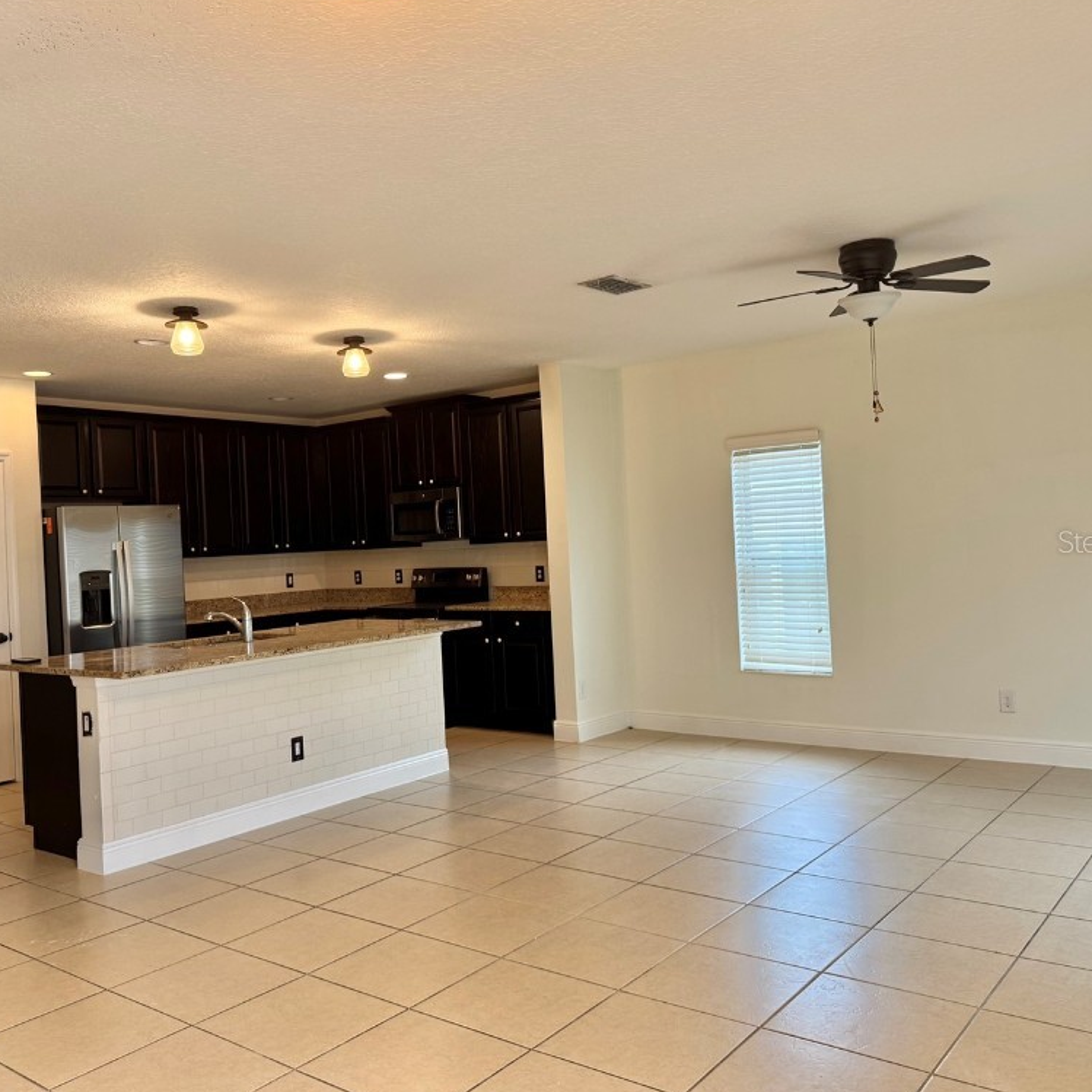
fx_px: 1035
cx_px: 449
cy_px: 541
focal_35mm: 29
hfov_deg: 55.3
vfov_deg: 55.6
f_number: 1.78
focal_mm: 6.76
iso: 125
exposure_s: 1/60
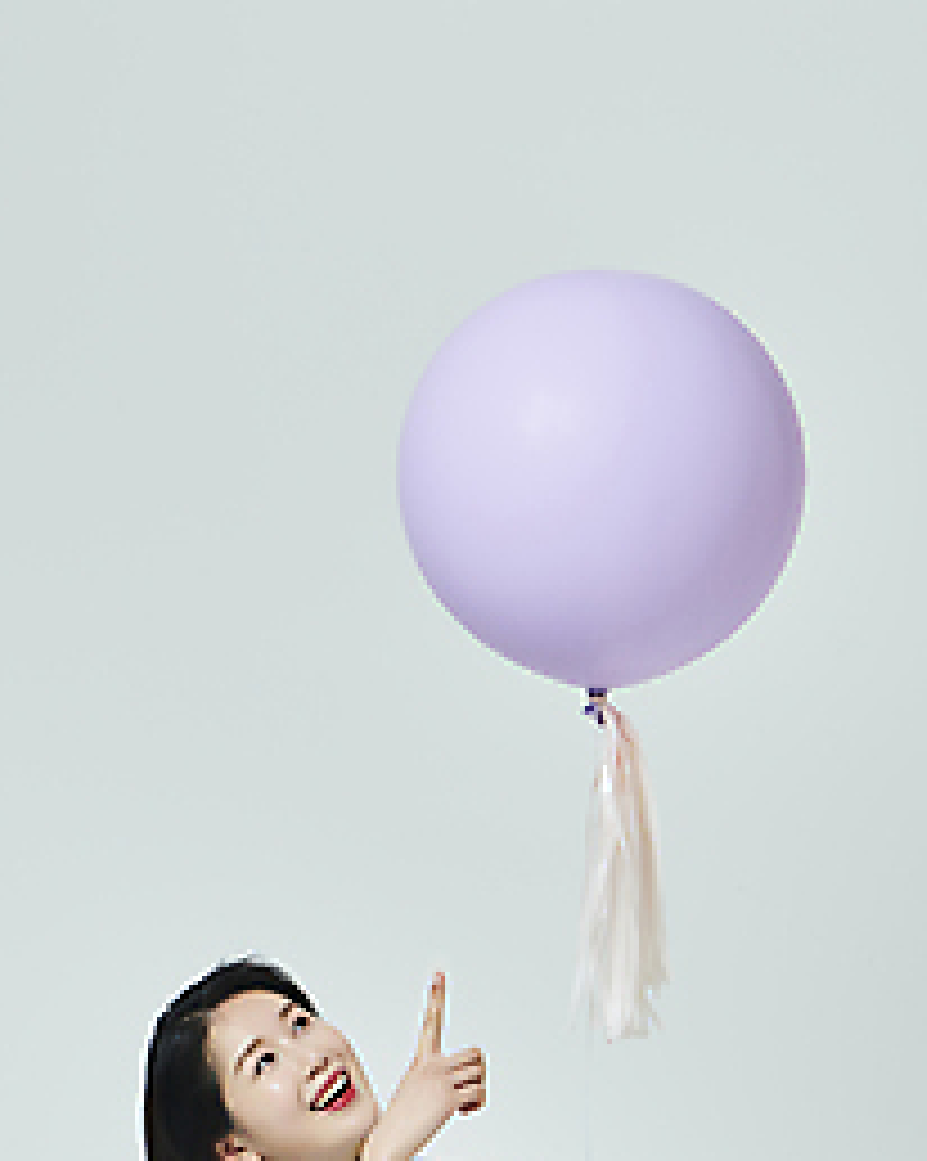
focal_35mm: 102
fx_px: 3502
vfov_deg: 18.8
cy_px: 756
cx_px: 430
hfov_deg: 15.1
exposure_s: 1/125
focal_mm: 70
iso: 100
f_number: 11
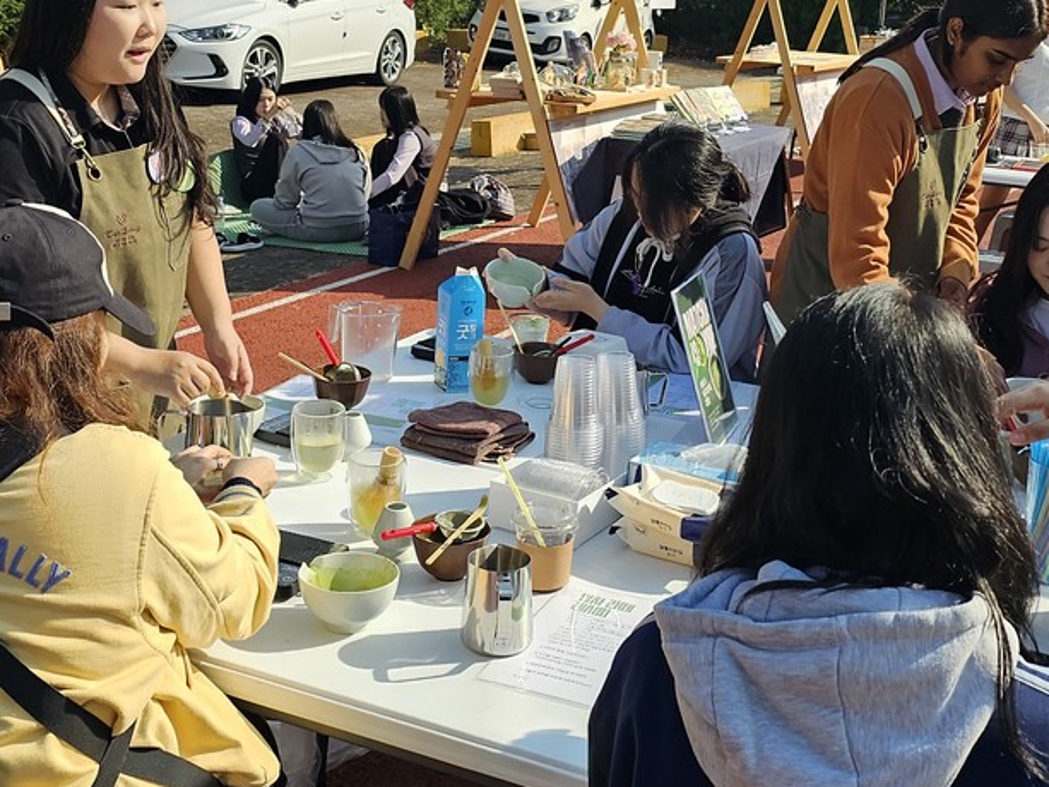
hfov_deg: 39.6
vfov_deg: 30.1
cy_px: 262
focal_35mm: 48
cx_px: 549
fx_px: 1455
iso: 20
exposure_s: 1/1123
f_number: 1.7
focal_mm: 6.3
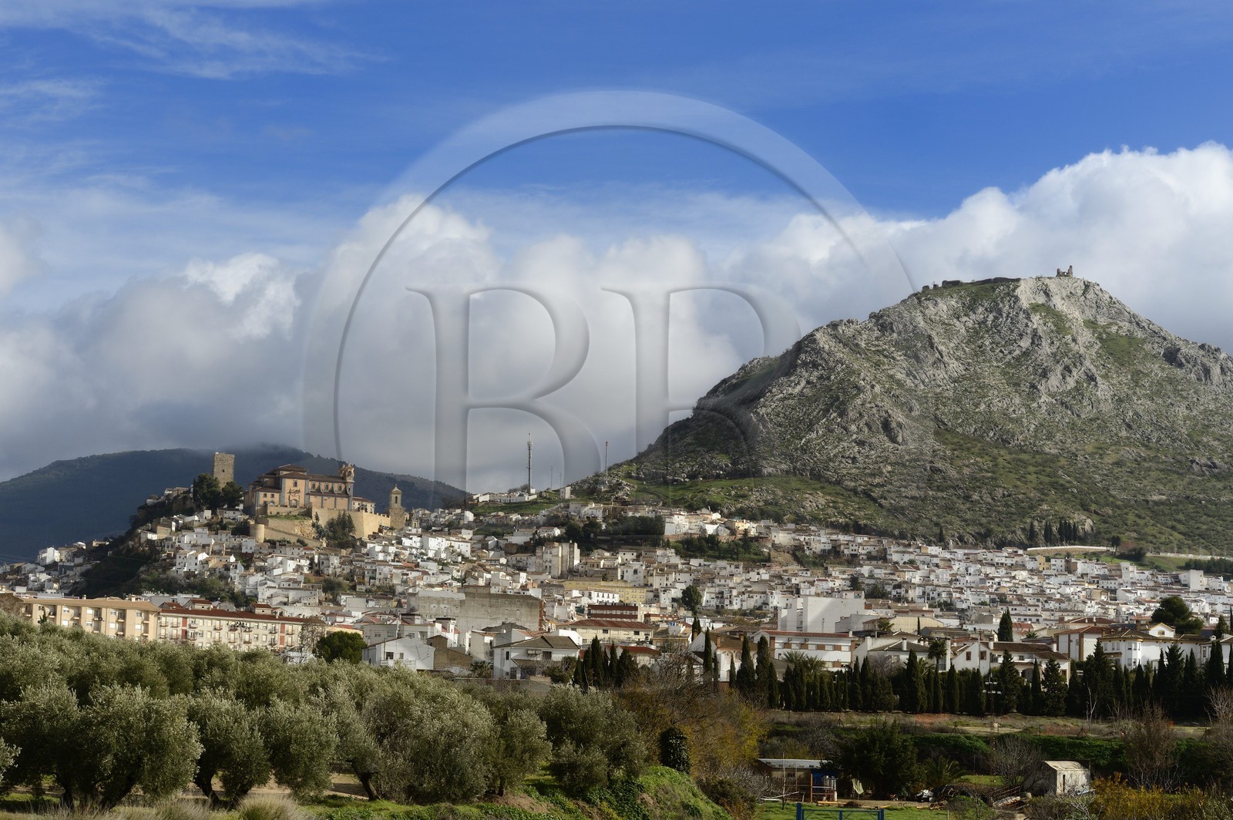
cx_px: 616
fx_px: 2395
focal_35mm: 70
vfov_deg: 19.4
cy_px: 410
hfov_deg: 28.9
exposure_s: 1/800
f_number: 11
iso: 400
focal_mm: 70
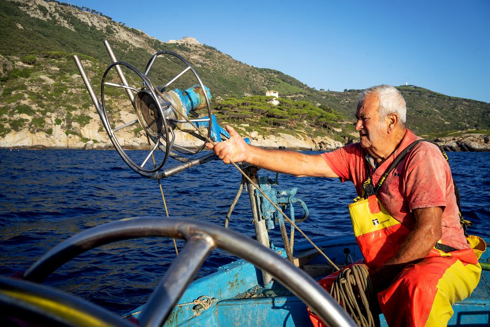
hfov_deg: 54.4
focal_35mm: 35
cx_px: 245
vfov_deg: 37.9
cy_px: 164
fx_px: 476
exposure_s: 1/100
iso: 50
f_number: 11
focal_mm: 35
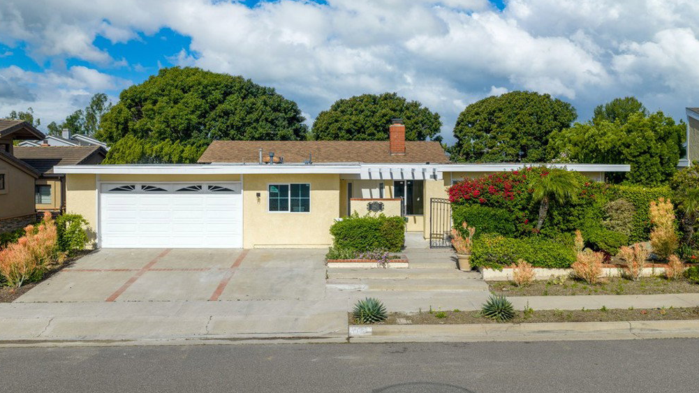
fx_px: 556
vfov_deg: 38.9
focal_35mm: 30
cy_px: 176
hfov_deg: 64.3
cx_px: 350
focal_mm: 14.45
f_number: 2.8
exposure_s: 1/5000
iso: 160
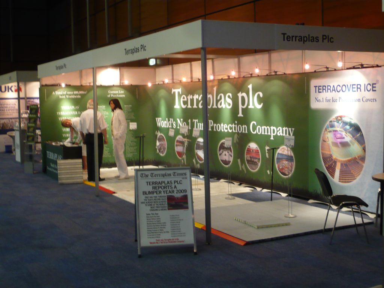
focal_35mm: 51
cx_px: 192
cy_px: 144
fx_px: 566
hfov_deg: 37.5
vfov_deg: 28.6
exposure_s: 1/8
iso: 200
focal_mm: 8.4
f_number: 3.8
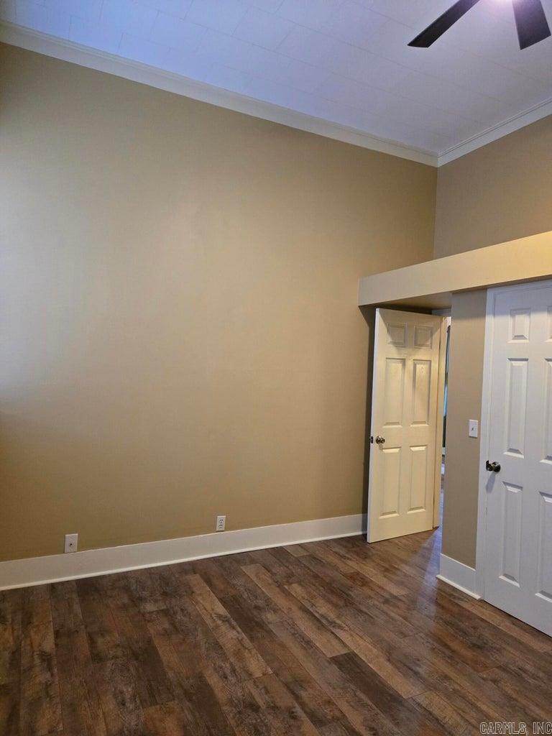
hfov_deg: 58.9
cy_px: 368
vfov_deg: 73.9
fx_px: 489
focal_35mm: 23
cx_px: 276
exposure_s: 1/60
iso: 640
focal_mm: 5.4
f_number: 1.8
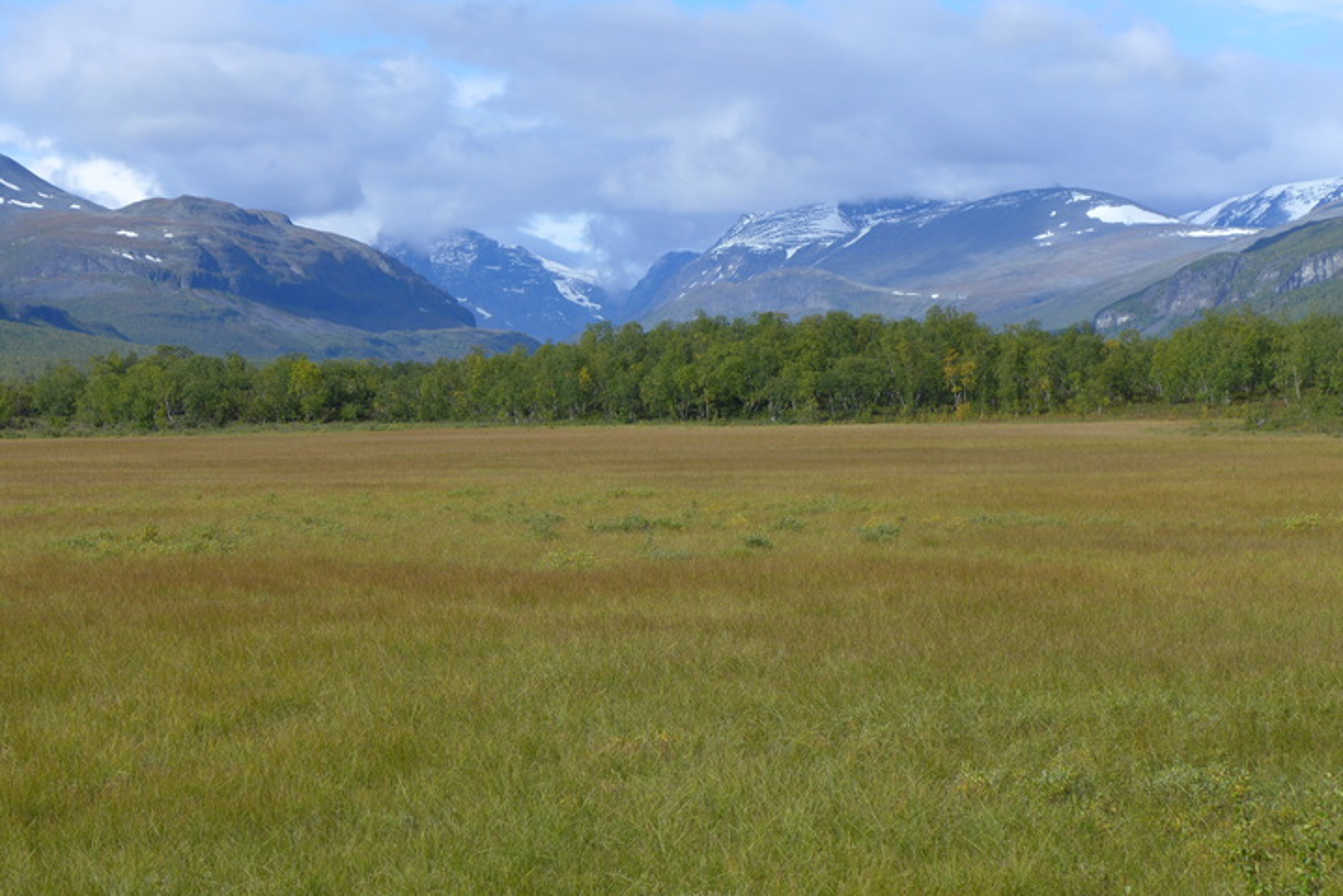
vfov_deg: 15.2
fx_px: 3359
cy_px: 448
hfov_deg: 22.6
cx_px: 672
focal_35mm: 90
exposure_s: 1/1600
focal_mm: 17.7
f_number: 3.2
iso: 80
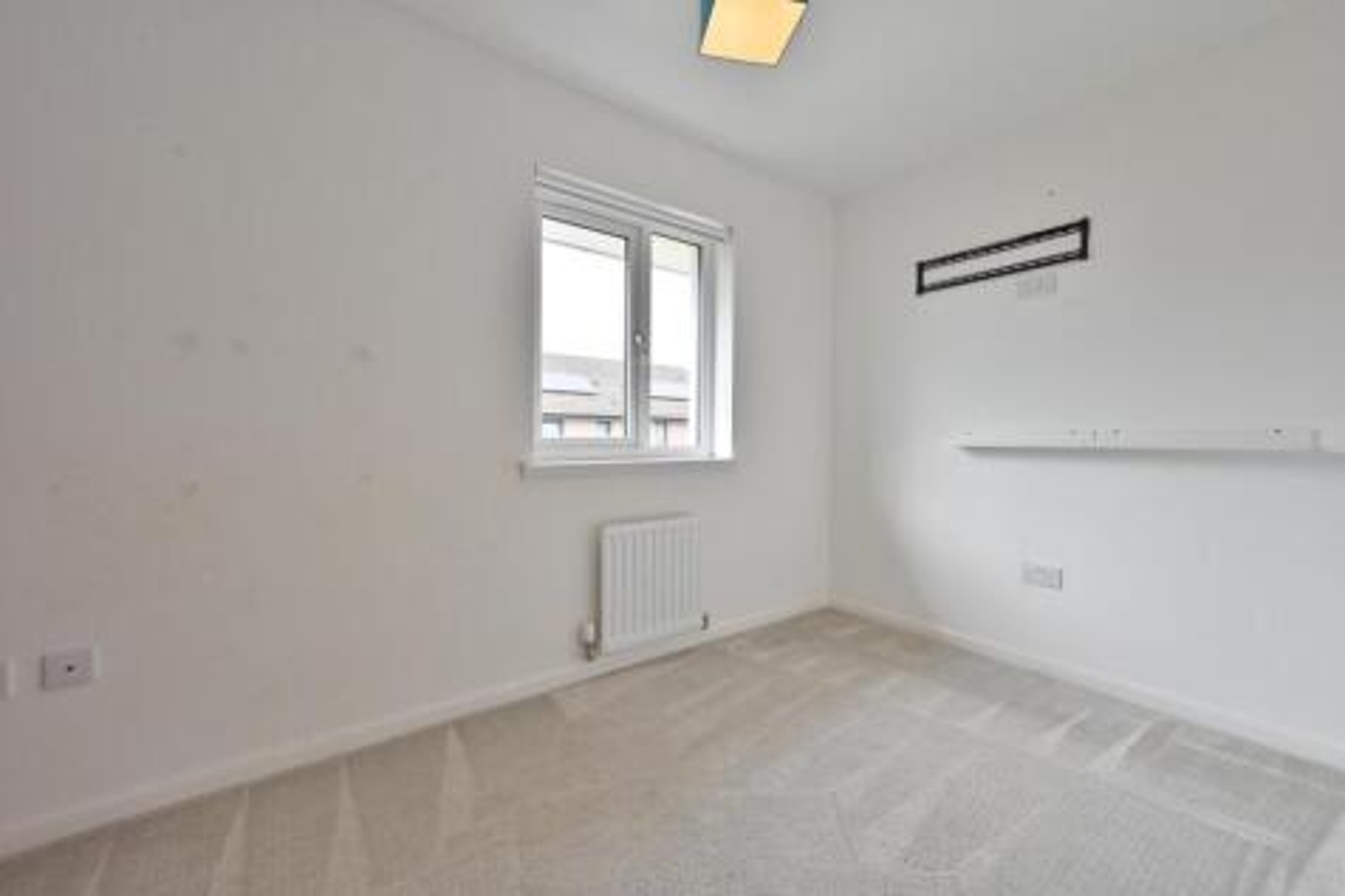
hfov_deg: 104.3
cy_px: 448
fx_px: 523
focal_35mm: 14
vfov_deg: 81.2
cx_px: 672
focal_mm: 14
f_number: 13
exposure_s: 1/125
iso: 2500
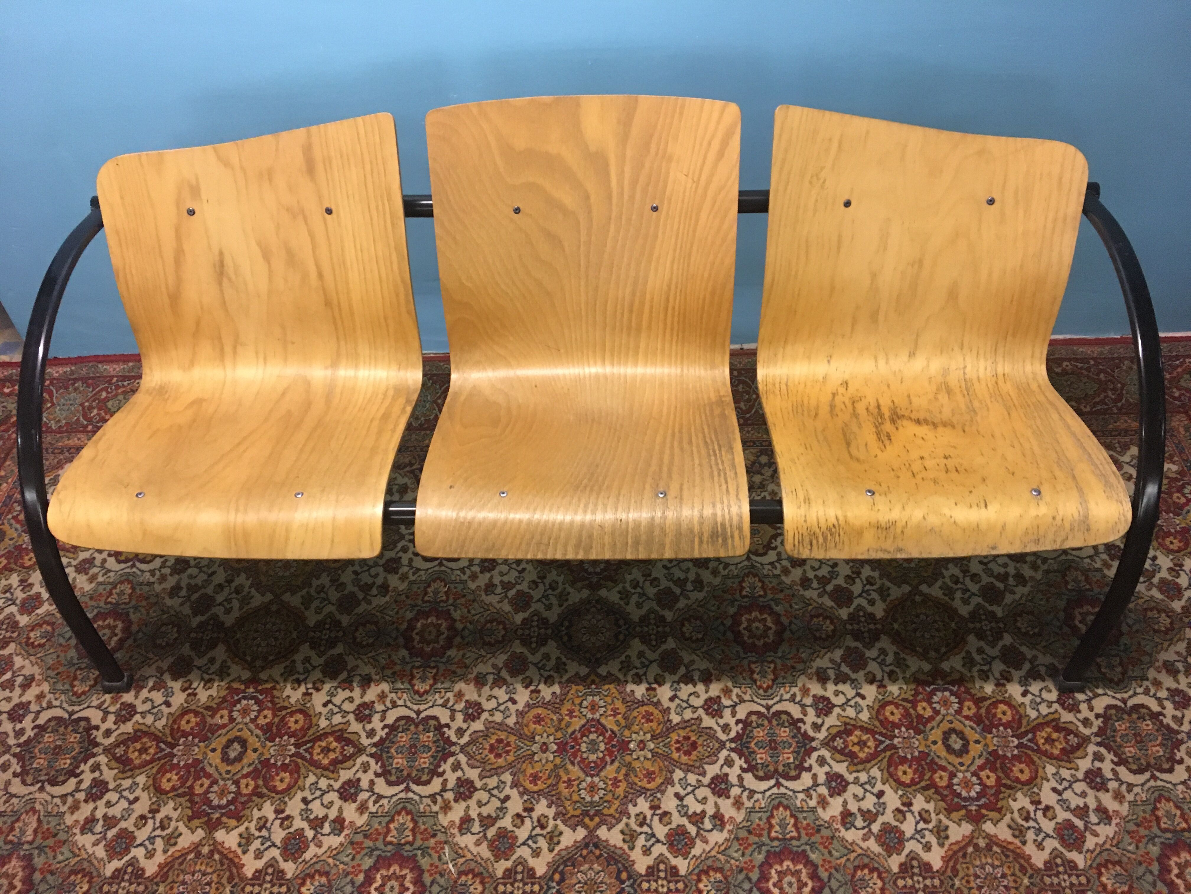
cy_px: 447
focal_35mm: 29
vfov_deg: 48.2
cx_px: 596
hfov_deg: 61.7
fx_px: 998
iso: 200
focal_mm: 4.15
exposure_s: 1/25
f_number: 2.2
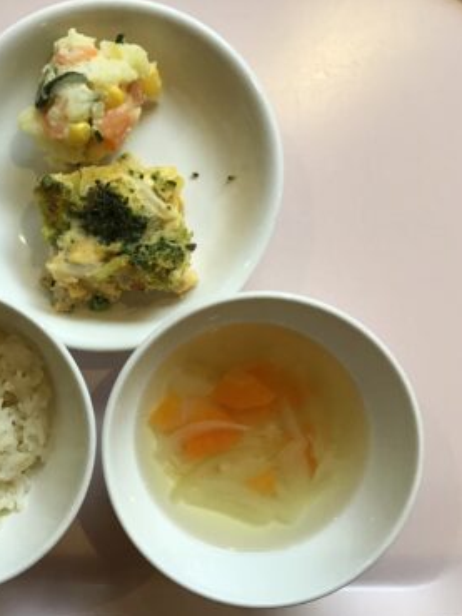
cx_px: 113
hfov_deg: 33.7
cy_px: 310
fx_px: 747
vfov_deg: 44.8
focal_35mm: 42
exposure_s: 1/30
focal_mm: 3.3
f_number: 2.4
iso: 32
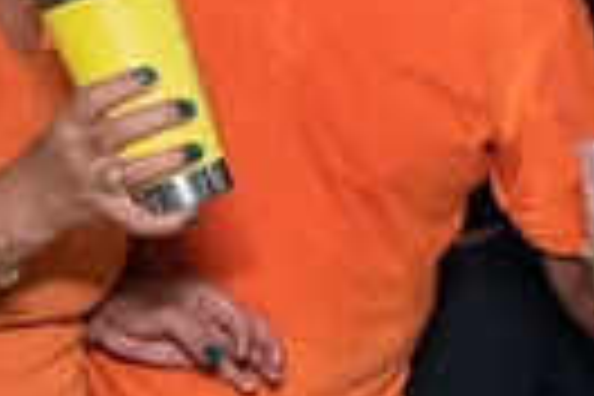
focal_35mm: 202
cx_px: 929
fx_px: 3333
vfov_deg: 6.8
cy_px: 333
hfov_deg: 9.8
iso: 2500
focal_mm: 24
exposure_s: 1/160
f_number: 3.2
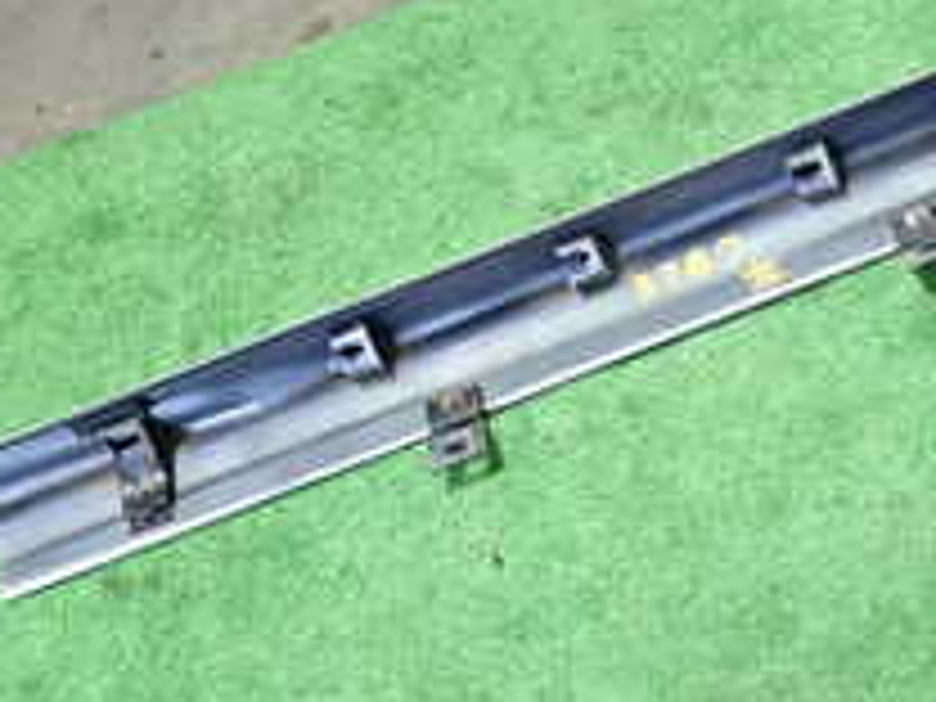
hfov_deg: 26.7
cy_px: 315
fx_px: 1947
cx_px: 702
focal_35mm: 72
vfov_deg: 20.4
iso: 250
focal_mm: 4.5
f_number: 2
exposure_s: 1/30
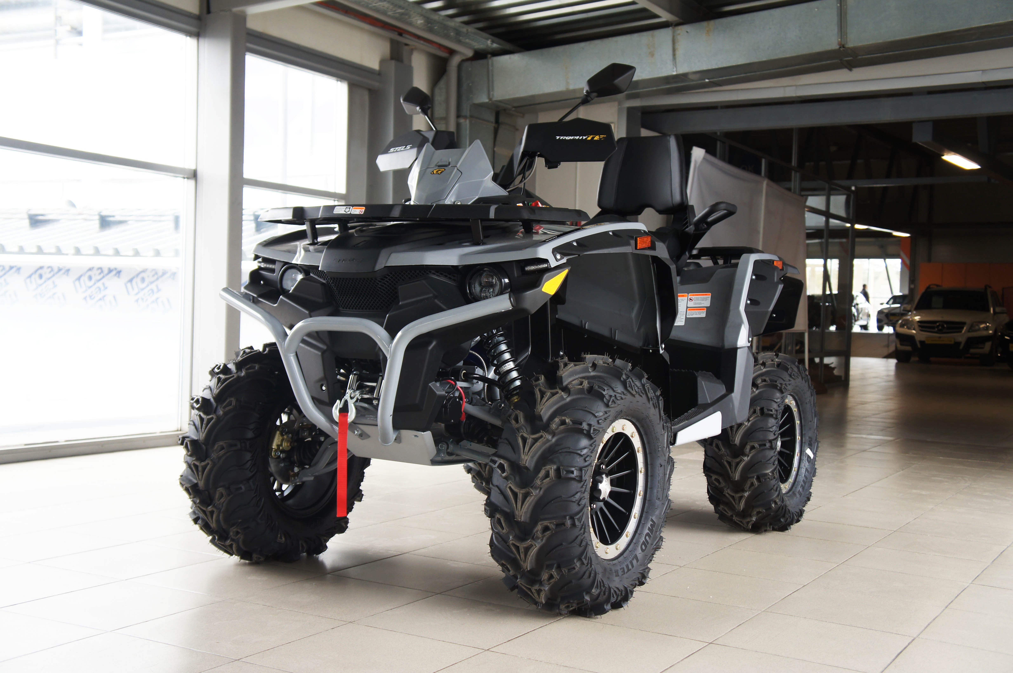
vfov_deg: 32.9
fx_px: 1138
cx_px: 506
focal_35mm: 40
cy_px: 336
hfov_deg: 48.0
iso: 200
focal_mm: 27
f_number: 4
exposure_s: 1/60
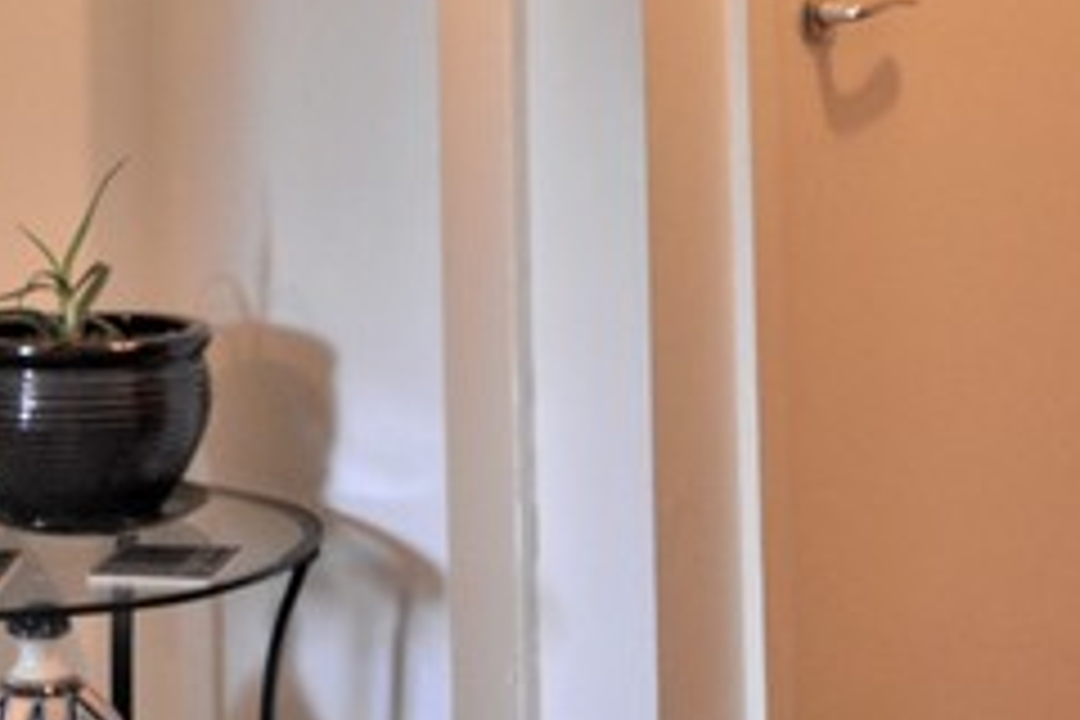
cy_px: 25
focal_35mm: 64
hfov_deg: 31.3
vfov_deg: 20.6
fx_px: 1920
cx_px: 441
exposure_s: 1/60
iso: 800
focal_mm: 10
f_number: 4
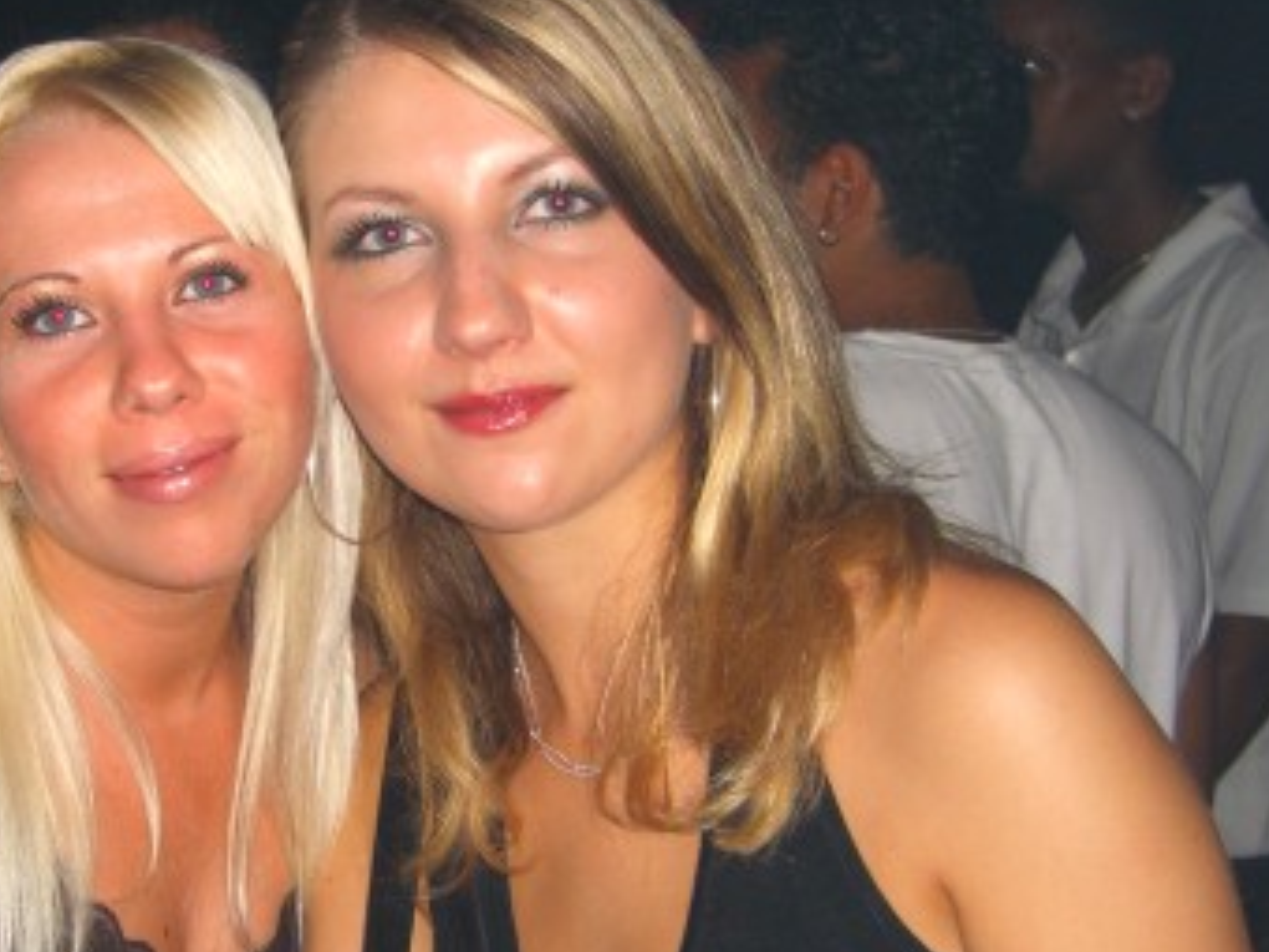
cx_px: 347
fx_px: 2456
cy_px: 493
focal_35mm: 67
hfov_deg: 28.6
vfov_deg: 21.9
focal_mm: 7.9
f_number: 2.8
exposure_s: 1/60
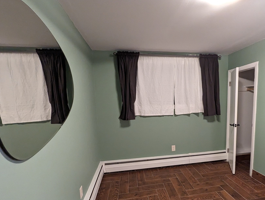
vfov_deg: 65.3
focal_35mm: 20
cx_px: 159
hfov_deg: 80.7
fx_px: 153
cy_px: 122
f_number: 2.2
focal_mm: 2.35
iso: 932
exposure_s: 1/24
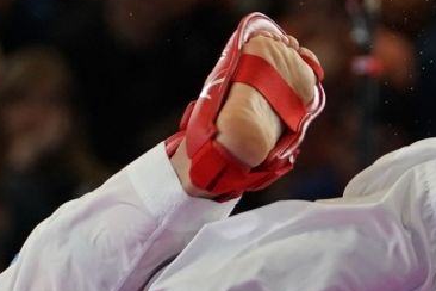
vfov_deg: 1.4
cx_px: 217
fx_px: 12146
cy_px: 259
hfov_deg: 2.1
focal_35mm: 1003
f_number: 2.8
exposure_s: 1/1000
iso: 1000
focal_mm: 136
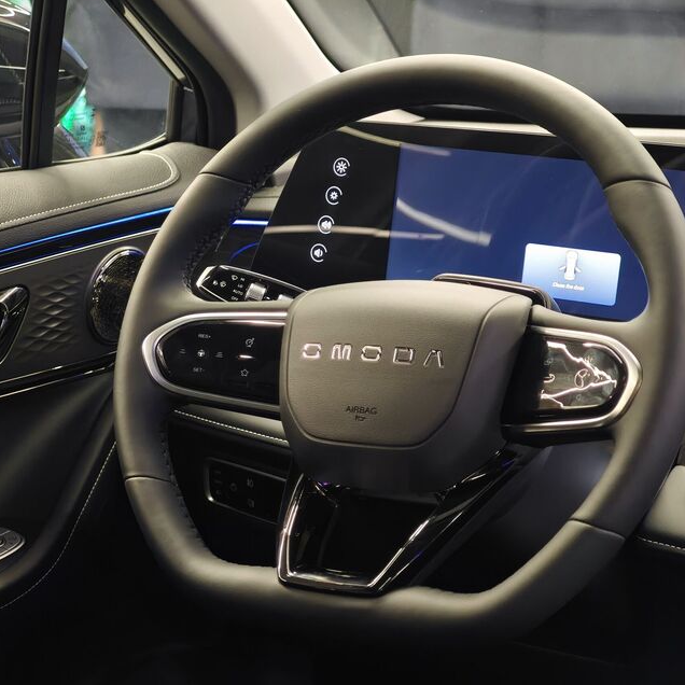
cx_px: 284
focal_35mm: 89
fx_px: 1993
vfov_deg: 19.5
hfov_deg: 19.5
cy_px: 344
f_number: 1.8
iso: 1000
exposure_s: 1/20
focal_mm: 12.28
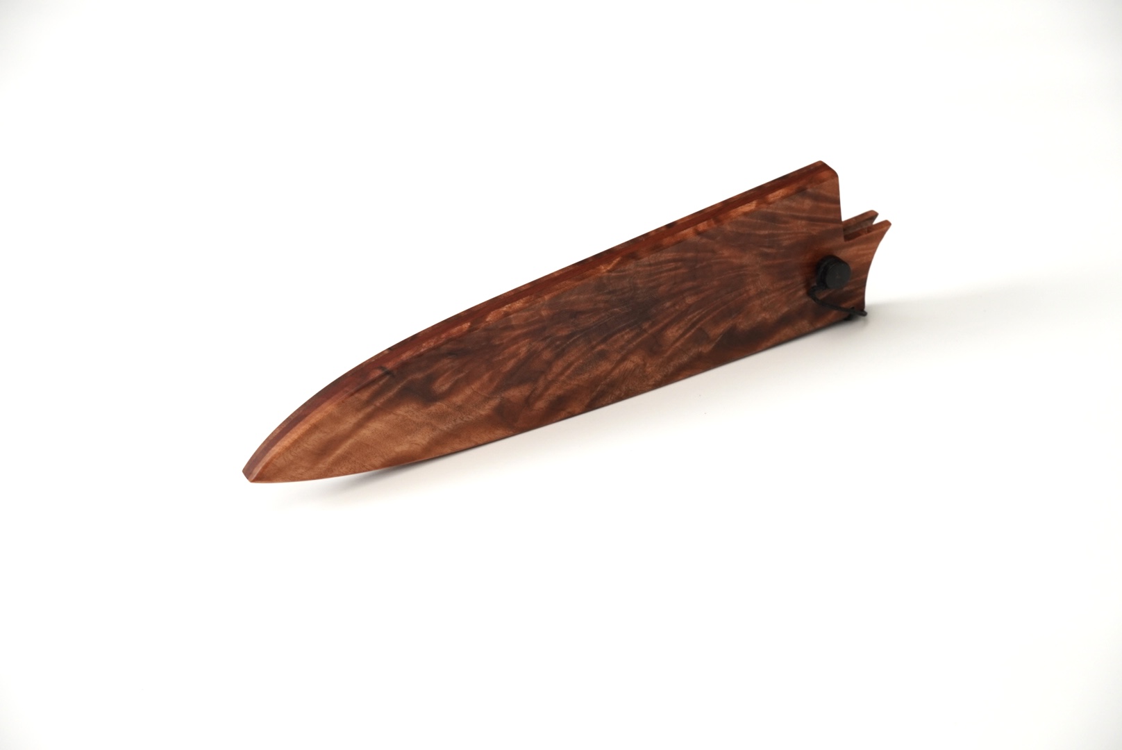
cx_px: 561
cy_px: 375
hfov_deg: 27.0
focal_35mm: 75
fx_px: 2339
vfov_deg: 18.2
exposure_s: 1/160
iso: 800
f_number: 5.6
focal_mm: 50
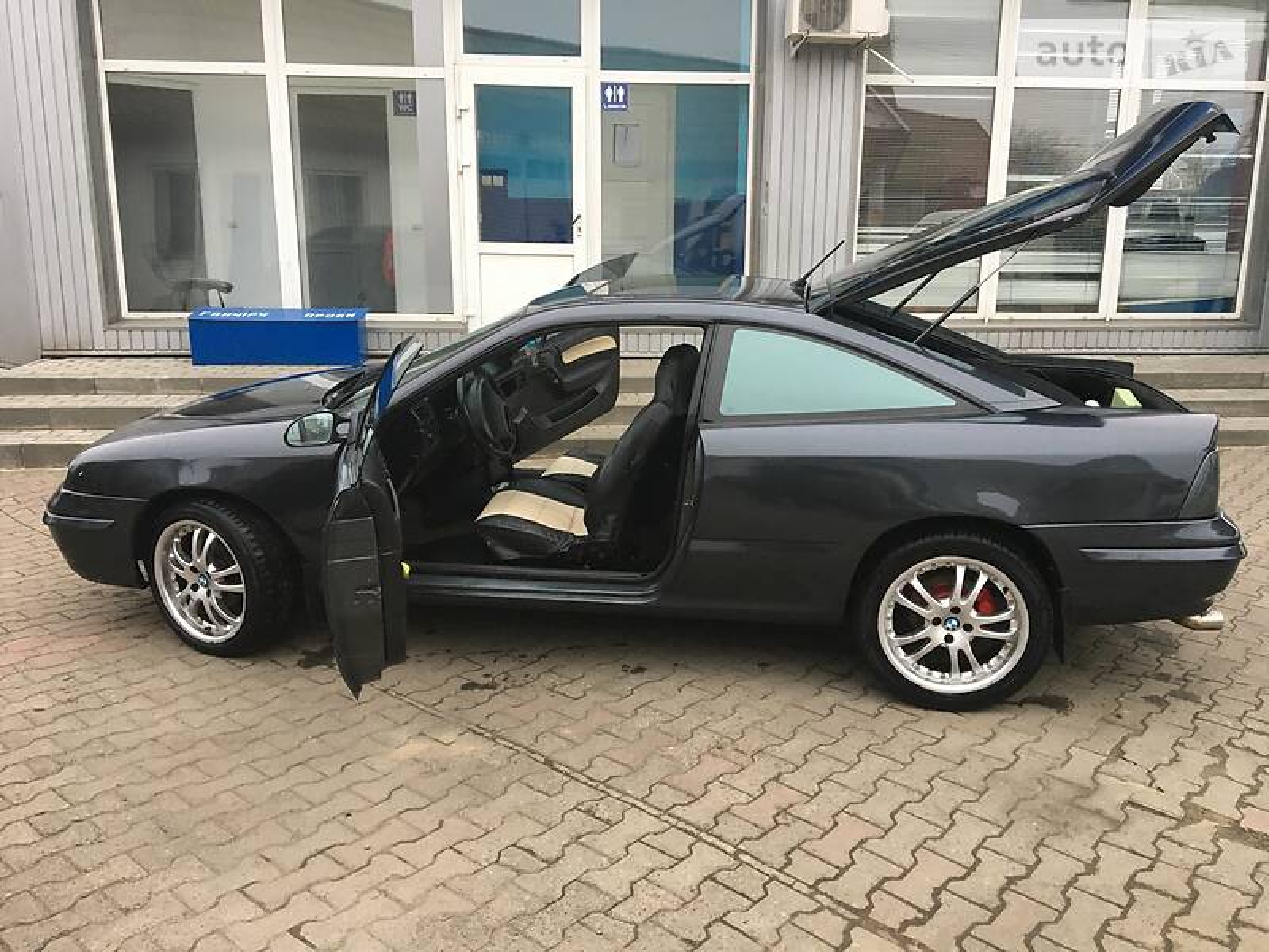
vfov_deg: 48.2
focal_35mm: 29
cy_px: 476
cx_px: 634
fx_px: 1063
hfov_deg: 61.7
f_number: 2.2
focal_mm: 4.2
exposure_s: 1/33
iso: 40
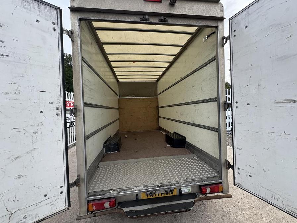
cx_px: 148
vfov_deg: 85.7
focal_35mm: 14
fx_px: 120
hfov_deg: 102.1
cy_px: 112
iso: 64
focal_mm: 2.22
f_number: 2.2
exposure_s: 1/646
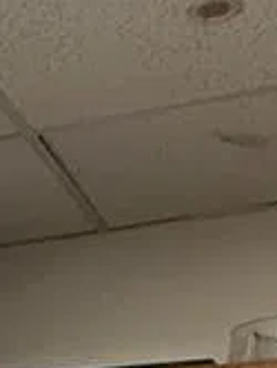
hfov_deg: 13.5
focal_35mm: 101
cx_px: -182
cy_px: 975
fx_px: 1075
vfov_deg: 12.8
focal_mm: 2.22
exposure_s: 1/60
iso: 250
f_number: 2.2
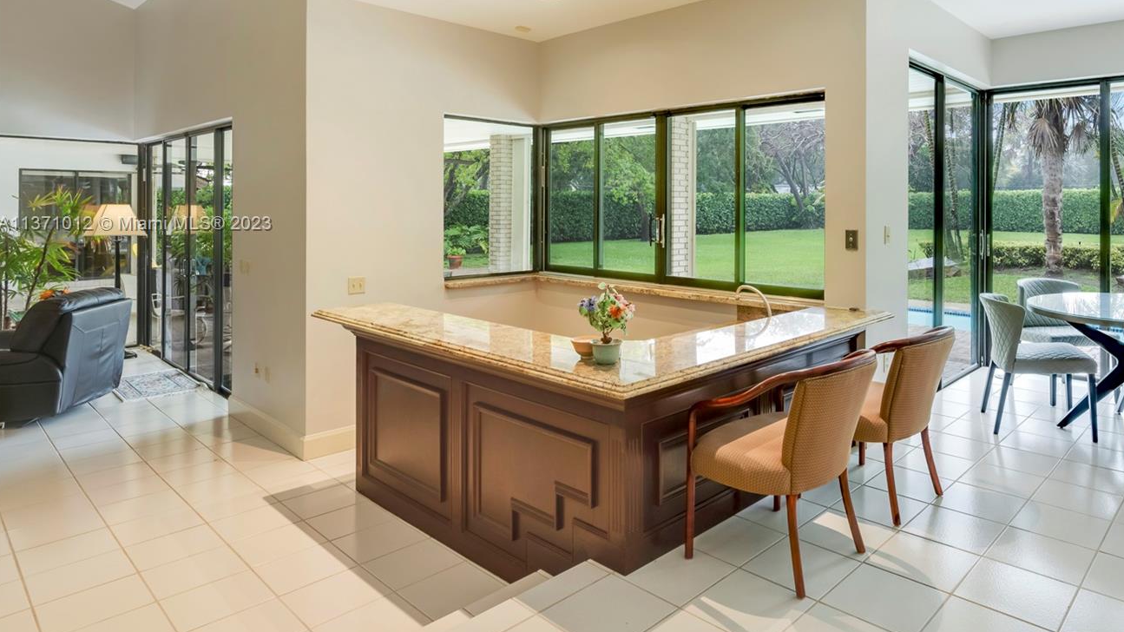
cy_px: 225
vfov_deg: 50.8
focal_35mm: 22
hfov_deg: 80.0
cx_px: 688
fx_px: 656
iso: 125
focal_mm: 17
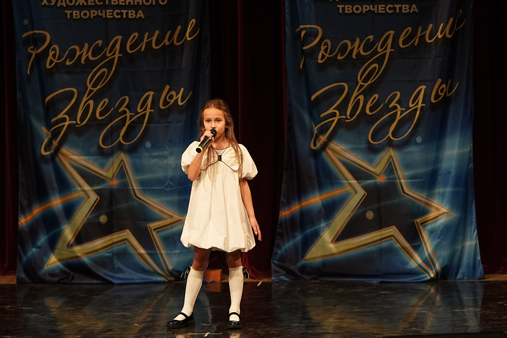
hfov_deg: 8.8
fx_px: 3309
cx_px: 252
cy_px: 158
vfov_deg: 5.8
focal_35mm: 235
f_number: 3.2
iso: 1600
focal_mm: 145
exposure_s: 1/400
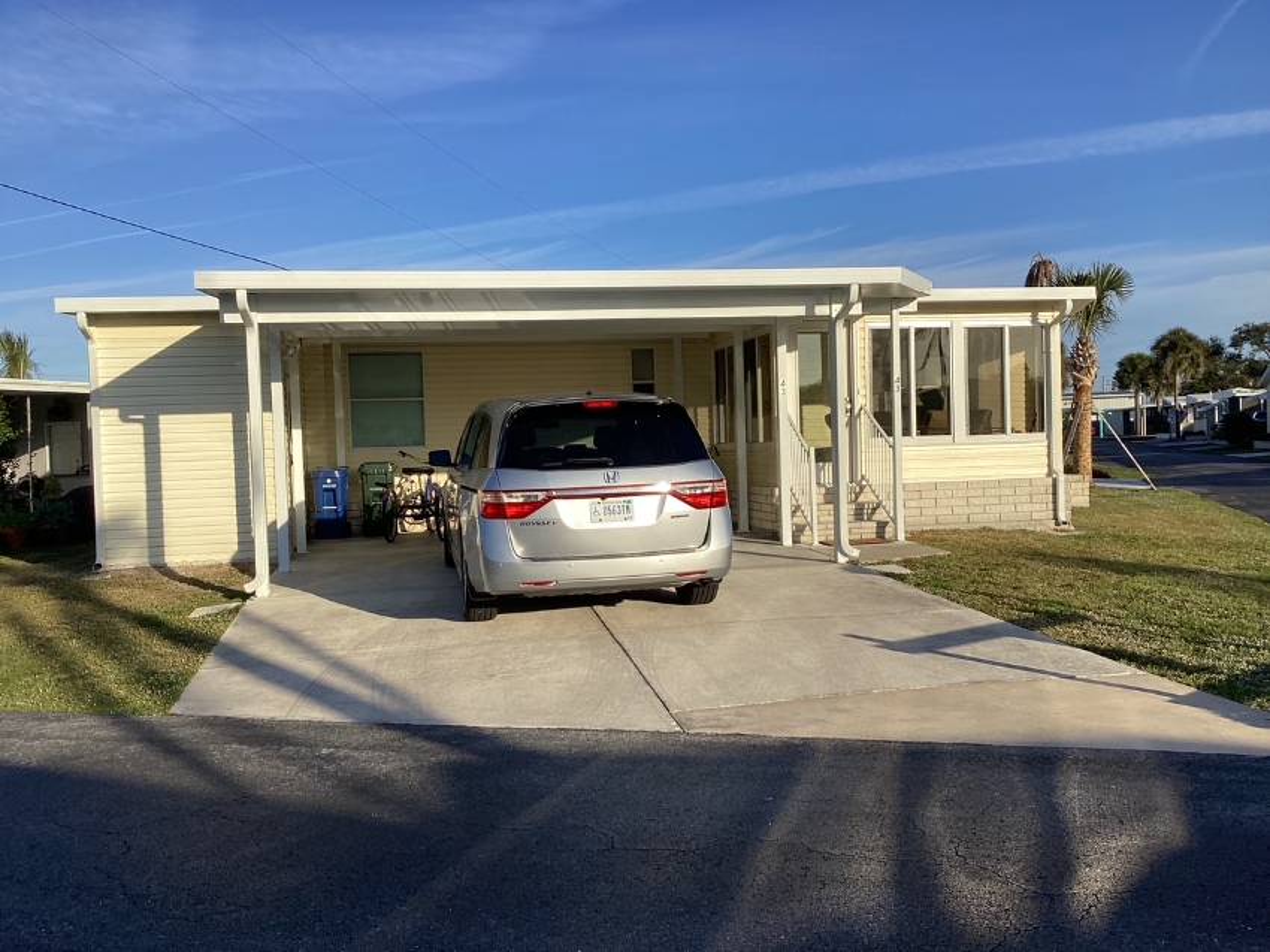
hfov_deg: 58.4
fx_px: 1137
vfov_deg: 45.4
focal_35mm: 31
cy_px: 476
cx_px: 635
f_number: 2.4
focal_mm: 3.3
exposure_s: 1/1664
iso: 25
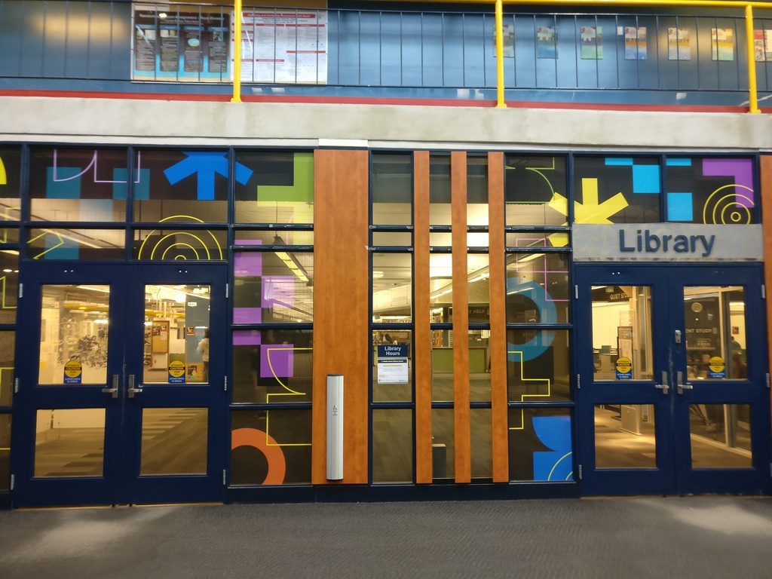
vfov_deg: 49.7
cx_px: 386
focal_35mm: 28
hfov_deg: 63.4
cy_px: 290
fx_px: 624
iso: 500
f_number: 2
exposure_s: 1/20
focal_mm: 4.26
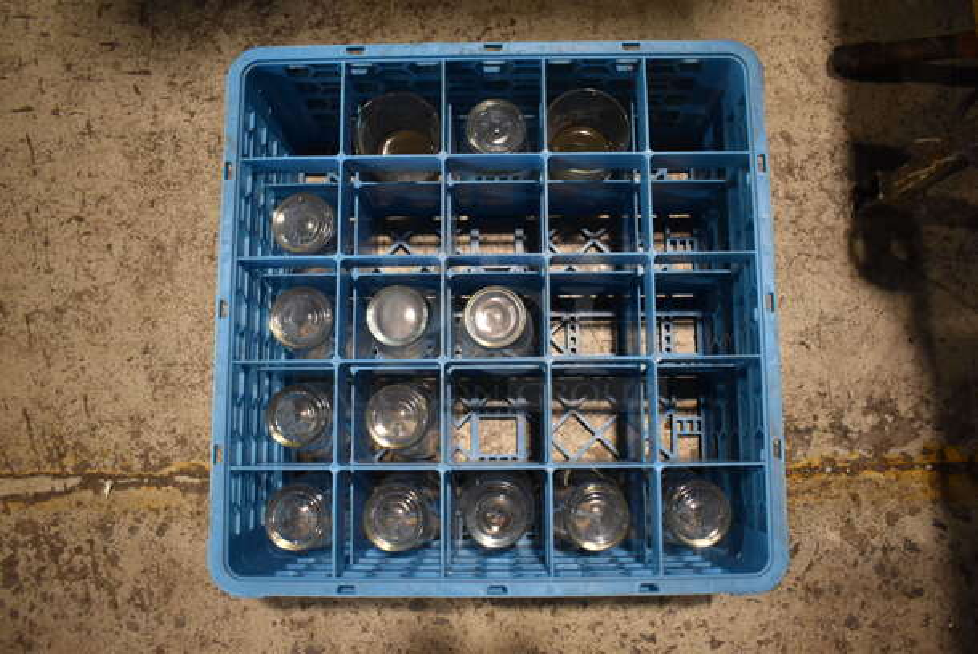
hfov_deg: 61.9
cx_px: 489
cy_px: 327
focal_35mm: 30
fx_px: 816
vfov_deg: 43.7
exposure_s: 1/125
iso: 1800
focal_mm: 20
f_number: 3.5
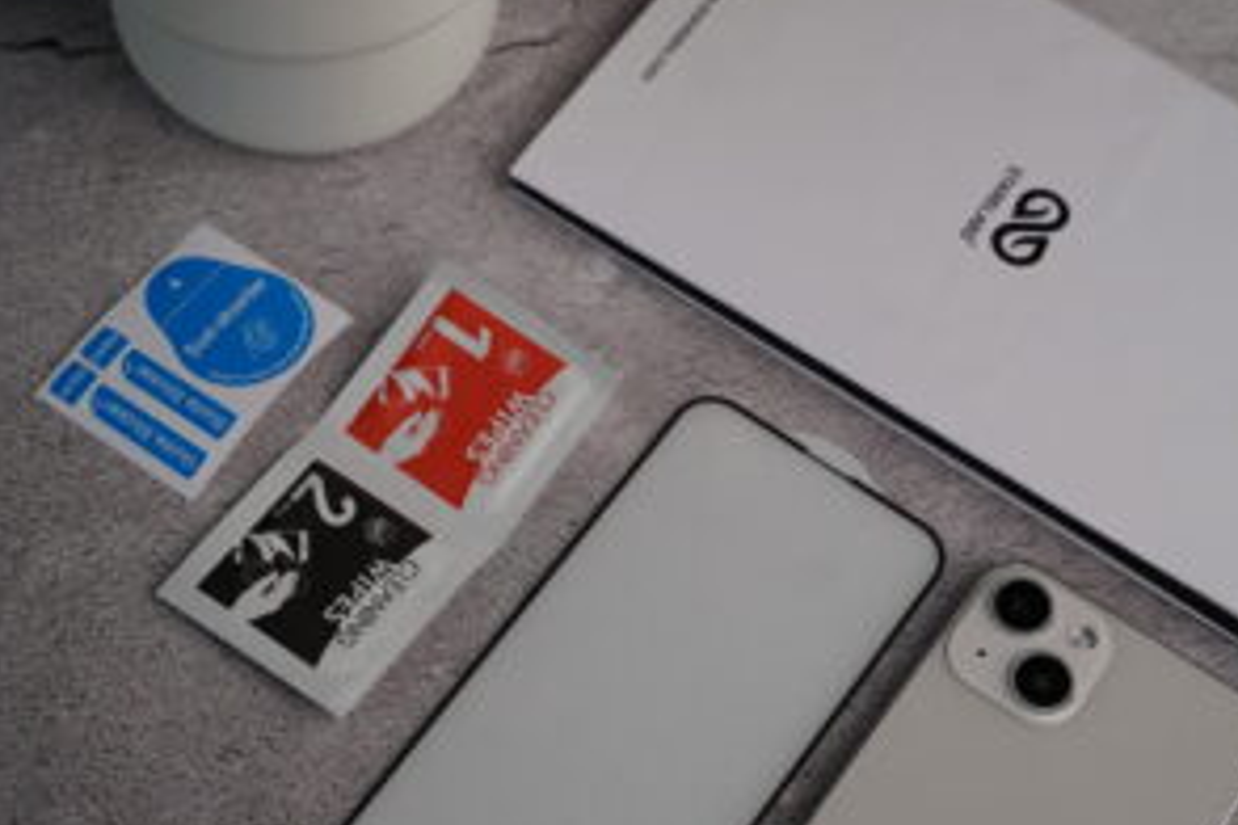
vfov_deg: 17.3
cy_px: 469
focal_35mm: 79
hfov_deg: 25.6
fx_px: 2717
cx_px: 724
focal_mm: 58
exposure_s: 1/160
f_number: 4
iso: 200
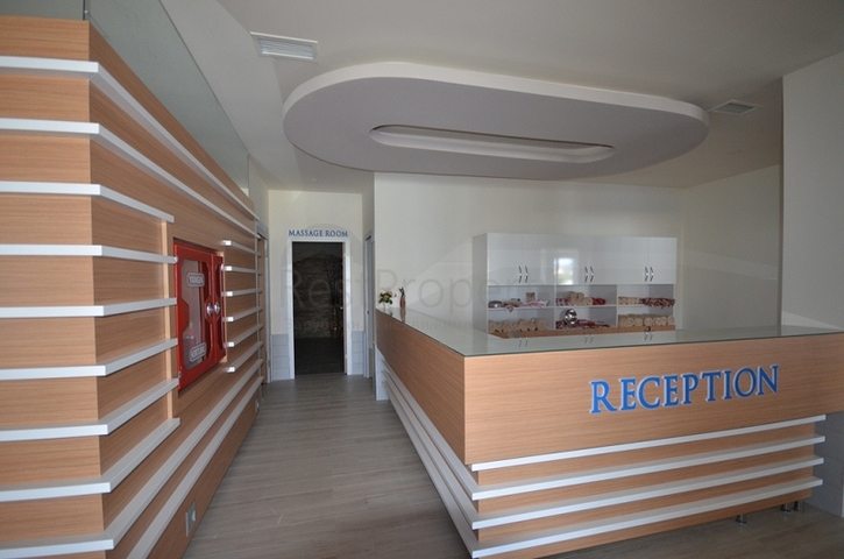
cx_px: 422
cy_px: 280
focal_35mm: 15
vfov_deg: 77.1
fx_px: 351
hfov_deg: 100.5
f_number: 4
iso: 800
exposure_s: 1/60
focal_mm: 10
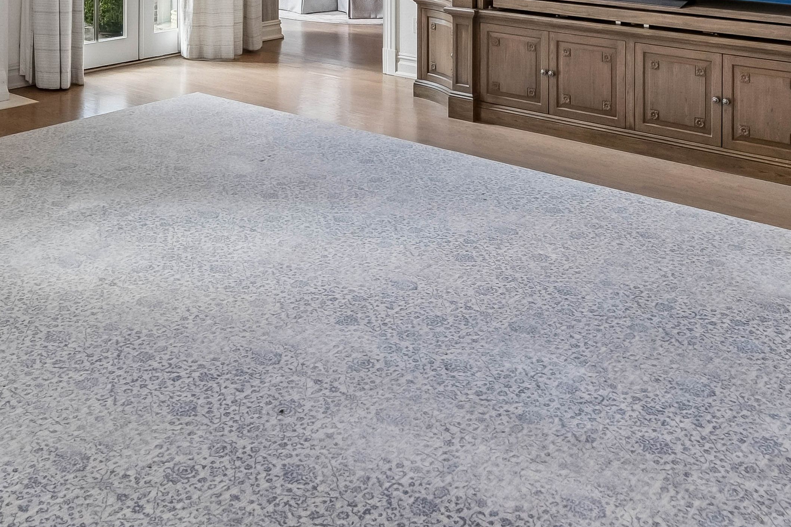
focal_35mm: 44
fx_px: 967
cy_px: -152
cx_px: 260
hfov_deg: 43.8
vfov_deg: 26.2
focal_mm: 8
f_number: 5.6
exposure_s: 1/80
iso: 640
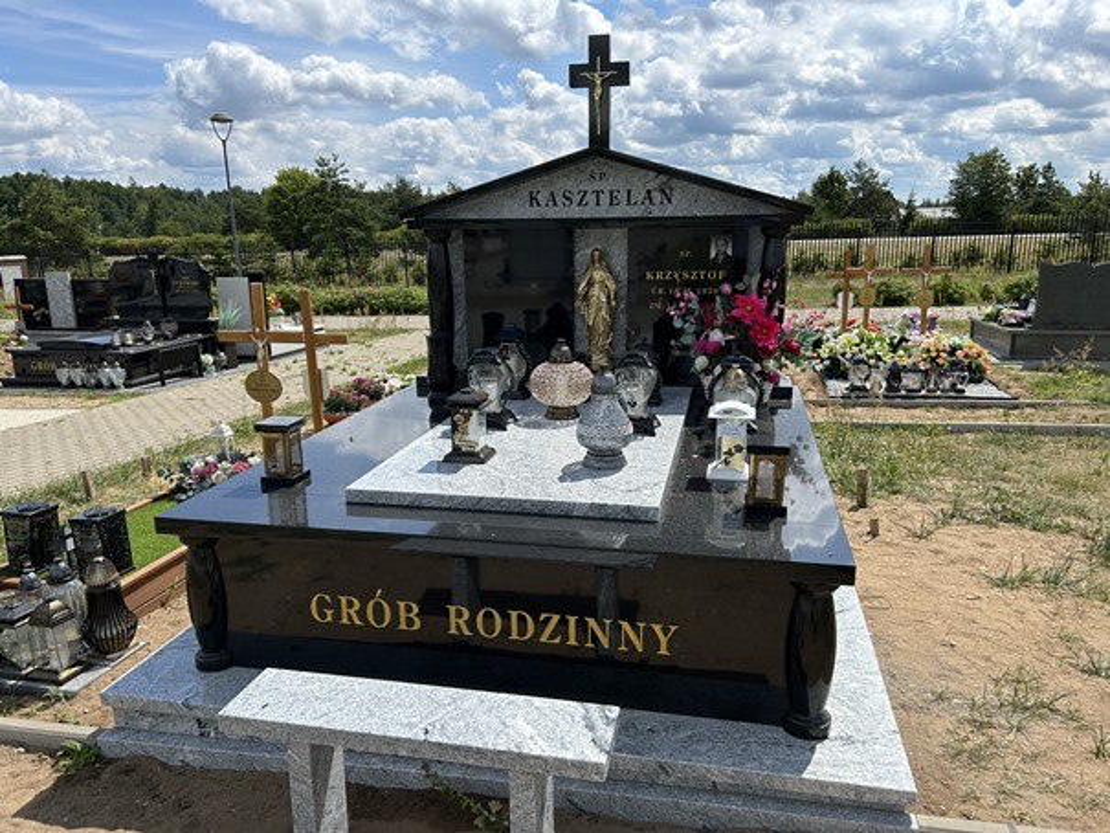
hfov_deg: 67.3
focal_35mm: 26
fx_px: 834
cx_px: 555
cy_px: 416
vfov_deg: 53.1
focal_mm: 5.7
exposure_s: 1/4831
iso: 50
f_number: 1.5
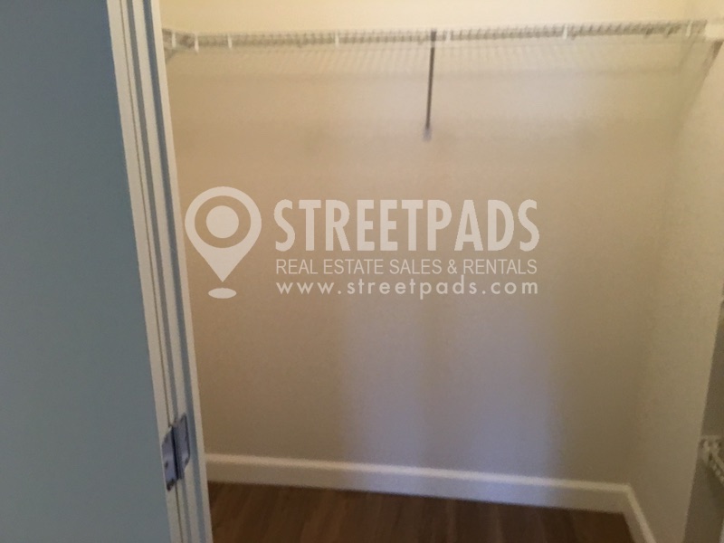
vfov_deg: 48.2
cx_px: 362
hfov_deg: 61.7
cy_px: 272
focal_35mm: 29
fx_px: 607
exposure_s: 1/15
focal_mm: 4.15
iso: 100
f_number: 2.2
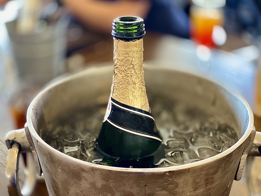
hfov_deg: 36.8
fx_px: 392
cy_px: 98
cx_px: 130
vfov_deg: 28.0
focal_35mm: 52
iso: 250
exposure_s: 1/40
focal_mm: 6
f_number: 2
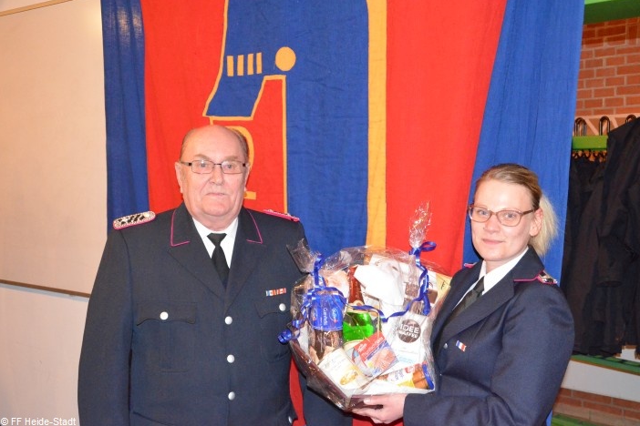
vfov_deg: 31.2
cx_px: 326
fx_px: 764
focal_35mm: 43
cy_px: 213
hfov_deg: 45.4
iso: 6400
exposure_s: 1/125
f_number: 6.7
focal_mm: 28
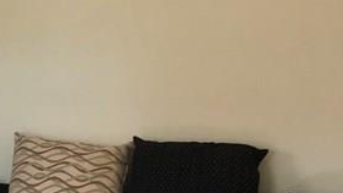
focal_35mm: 115
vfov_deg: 10.4
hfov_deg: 16.6
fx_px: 1046
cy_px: 214
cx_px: -203
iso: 50
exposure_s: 1/15
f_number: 1.8
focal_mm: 3.99
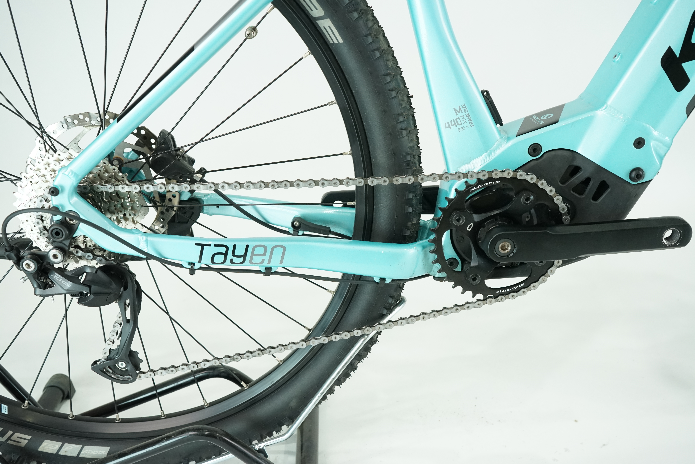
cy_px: 232
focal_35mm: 33
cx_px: 347
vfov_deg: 40.0
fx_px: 637
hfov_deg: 57.2
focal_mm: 32
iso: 2500
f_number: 6.3
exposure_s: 1/200
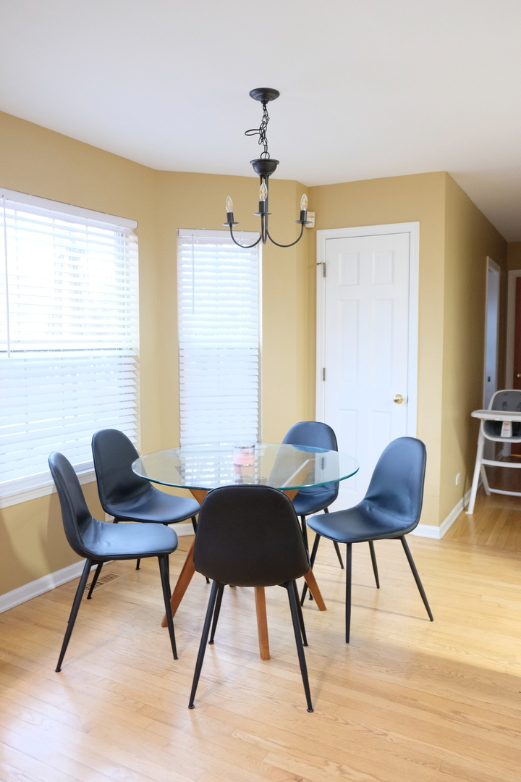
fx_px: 586
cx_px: 260
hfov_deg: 47.9
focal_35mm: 27
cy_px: 391
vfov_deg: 67.4
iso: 2500
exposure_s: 1/30
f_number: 2.8
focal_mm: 18
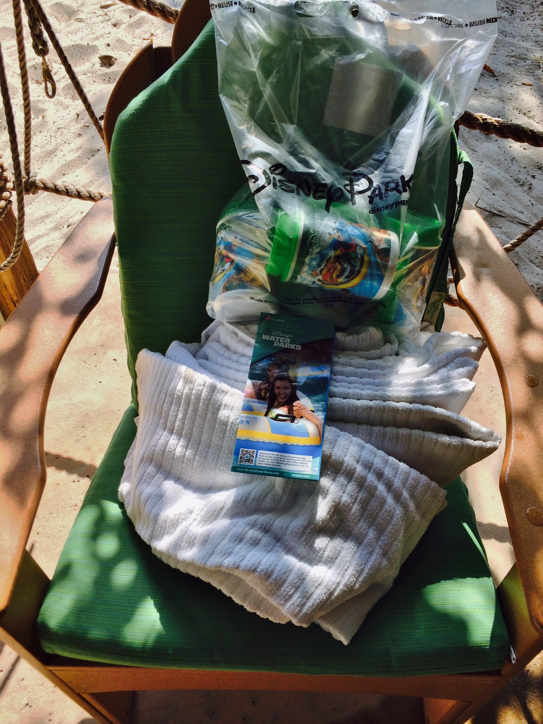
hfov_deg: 48.2
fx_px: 607
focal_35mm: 29
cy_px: 362
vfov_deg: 61.7
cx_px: 272
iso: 32
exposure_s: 1/578
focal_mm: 4.15
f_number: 2.2
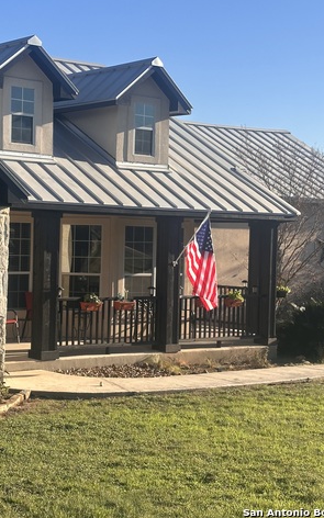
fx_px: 975
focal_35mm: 69
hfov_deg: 18.7
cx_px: 70
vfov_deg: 29.8
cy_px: 256
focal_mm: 6.86
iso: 64
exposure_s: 1/2667
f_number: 1.78
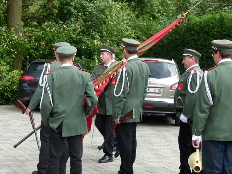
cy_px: 87
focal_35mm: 86
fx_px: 576
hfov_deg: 22.8
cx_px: 116
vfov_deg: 17.2
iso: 100
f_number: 4
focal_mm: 15.4
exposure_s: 1/200
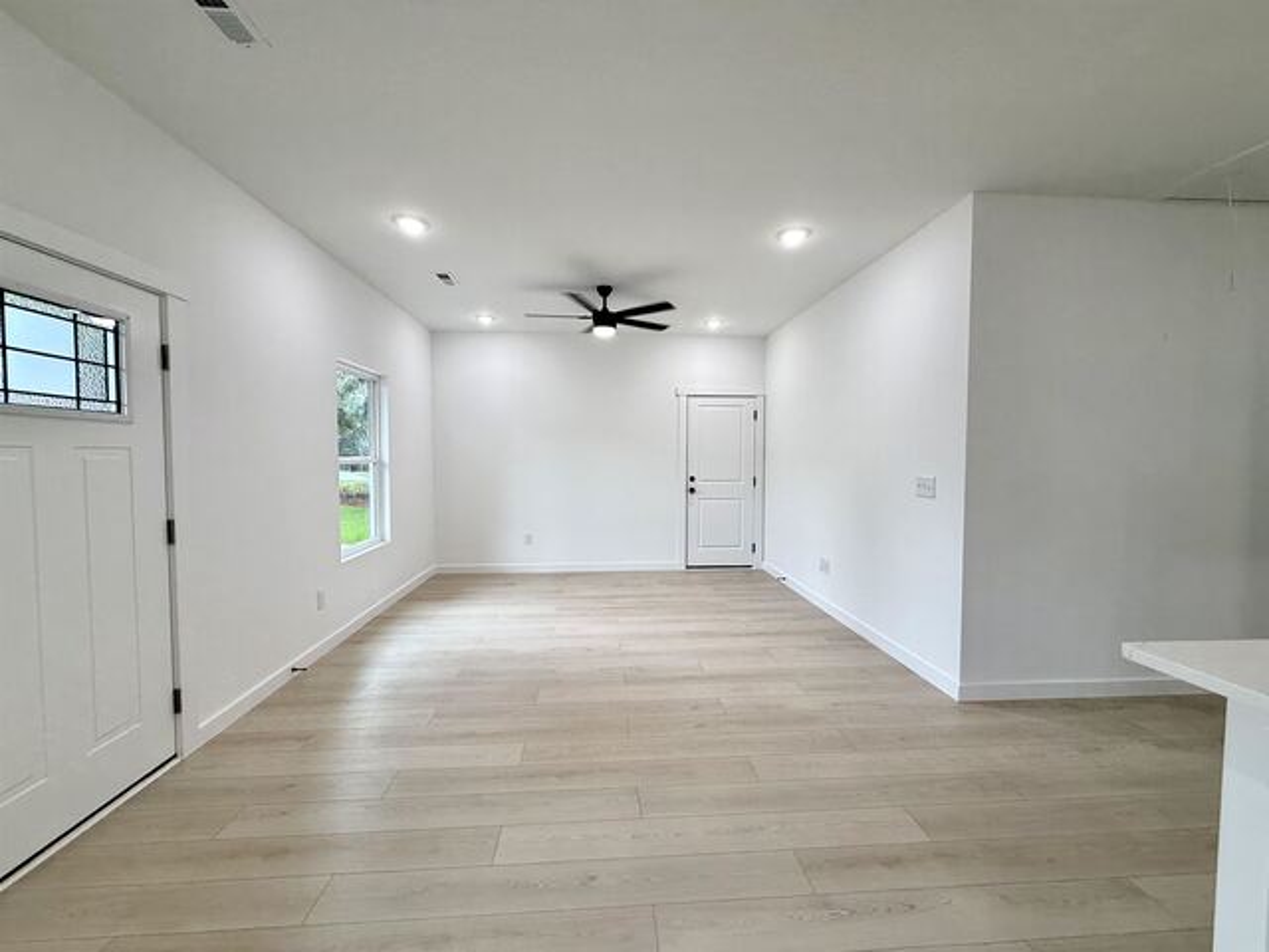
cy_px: 476
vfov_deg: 85.7
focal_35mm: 14
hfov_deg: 102.1
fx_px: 513
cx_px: 634
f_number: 2.2
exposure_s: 1/120
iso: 80
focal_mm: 2.22
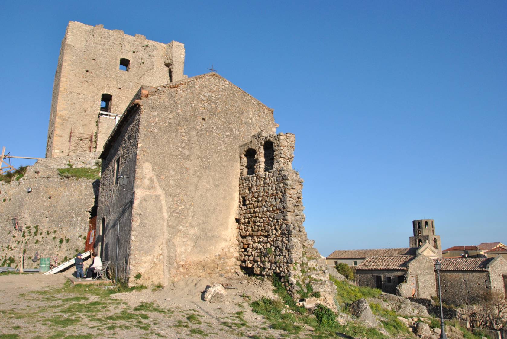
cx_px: 254
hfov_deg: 67.3
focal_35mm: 27
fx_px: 381
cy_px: 170
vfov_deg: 48.0
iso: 400
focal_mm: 18
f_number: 9
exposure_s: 1/1000
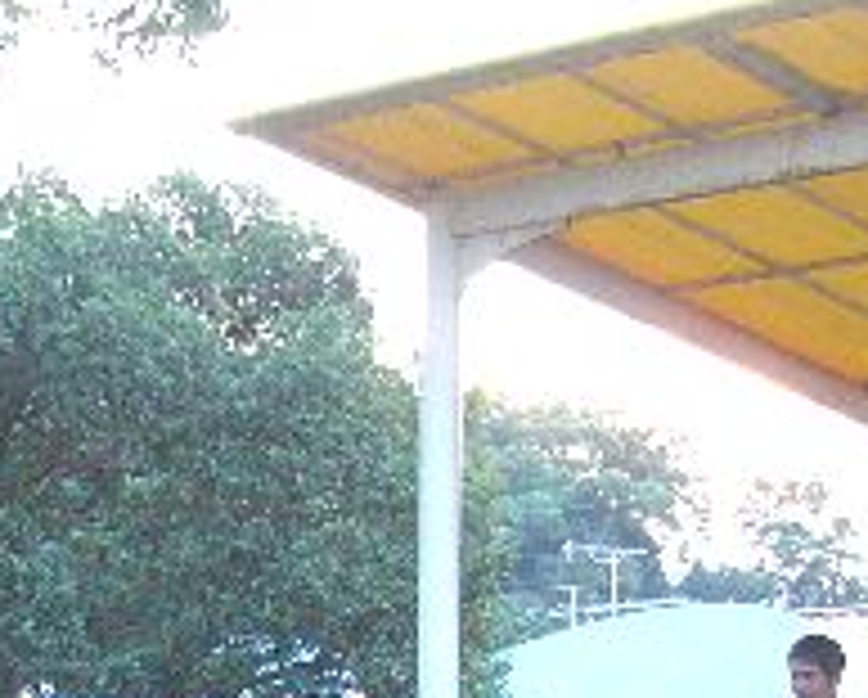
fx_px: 3576
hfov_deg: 13.7
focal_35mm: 139
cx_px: 18
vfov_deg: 10.9
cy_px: 824
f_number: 2.8
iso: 200
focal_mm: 7.2
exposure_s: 1/25
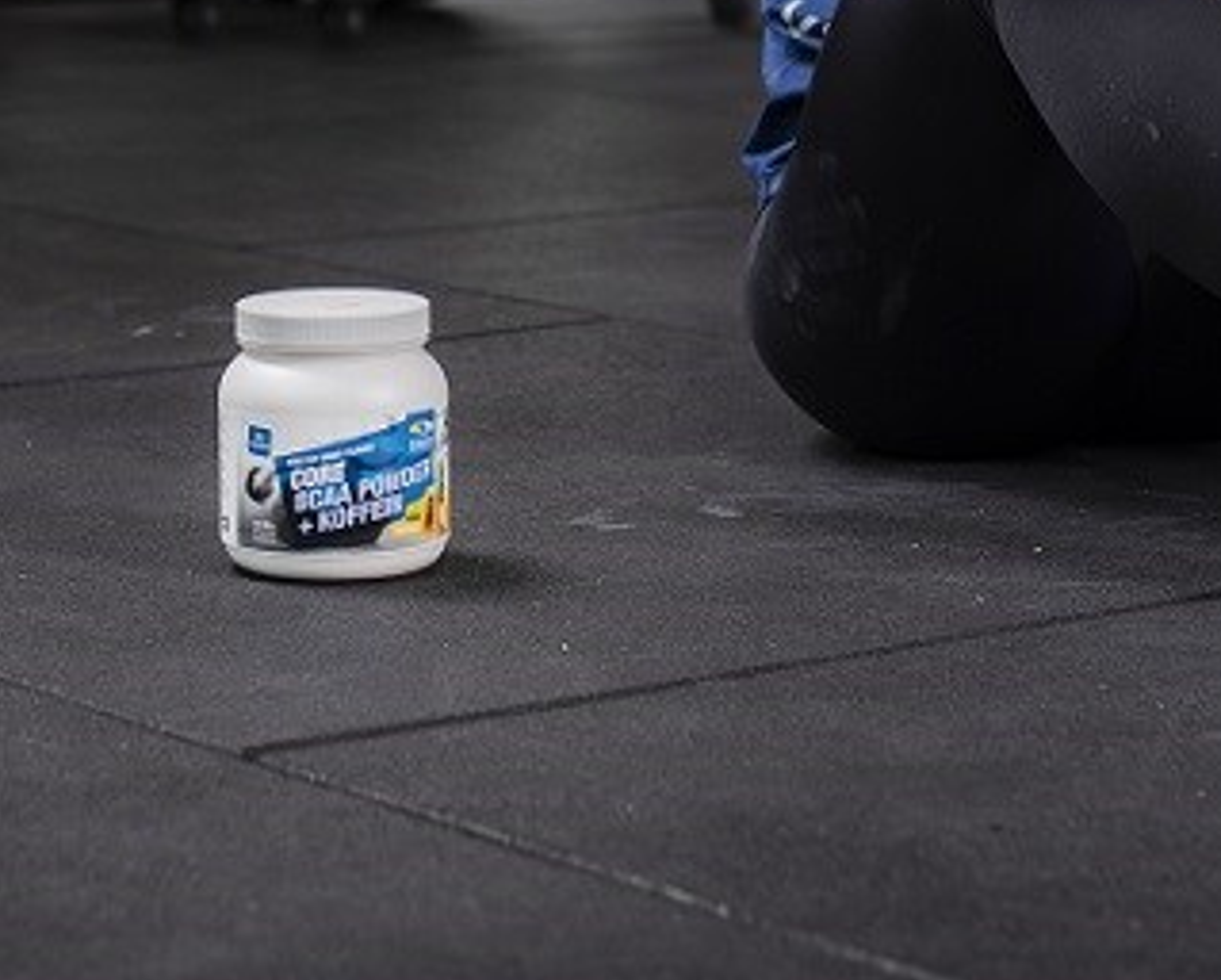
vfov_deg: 11.7
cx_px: 475
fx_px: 4740
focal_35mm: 131
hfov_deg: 14.7
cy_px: 38
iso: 50
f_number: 3.2
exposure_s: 1/160
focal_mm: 50
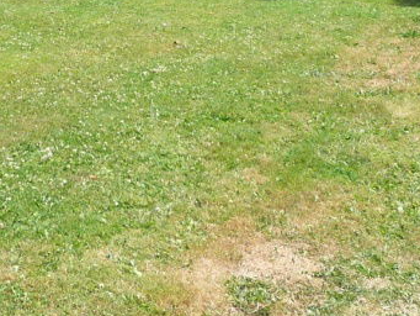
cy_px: -115
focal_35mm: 84
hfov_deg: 22.8
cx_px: 58
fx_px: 1020
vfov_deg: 16.5
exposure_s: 1/400
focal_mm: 4.7
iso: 100
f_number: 3.3
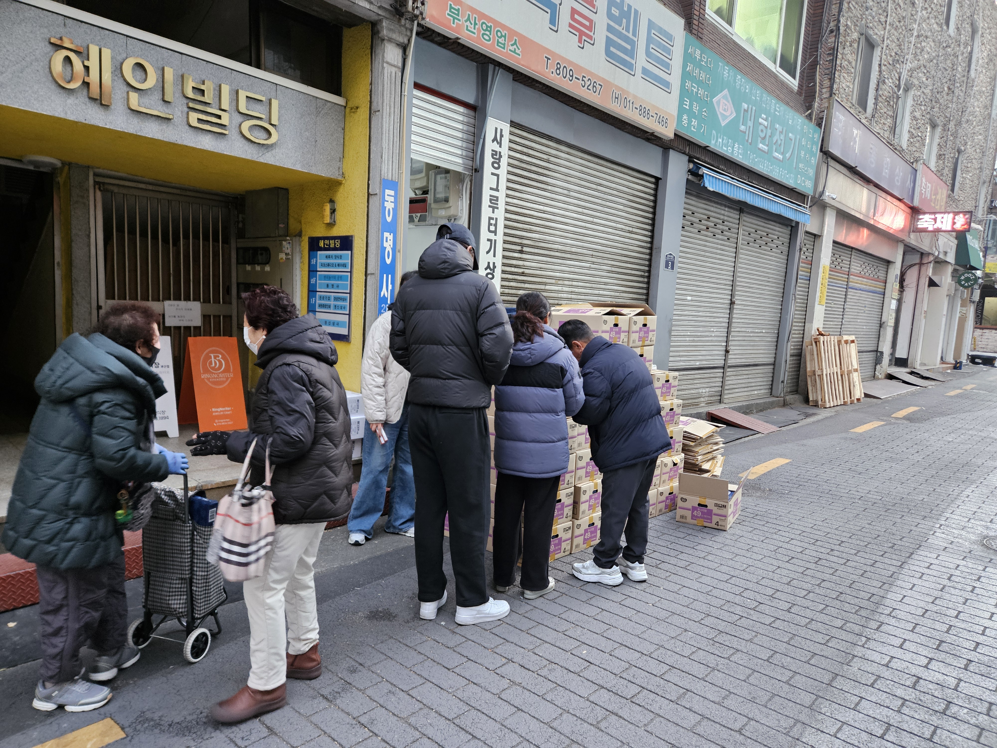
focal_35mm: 23
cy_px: 374
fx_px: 662
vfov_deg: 58.9
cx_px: 498
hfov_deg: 73.9
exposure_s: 1/40
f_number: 1.8
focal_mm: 5.4
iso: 640
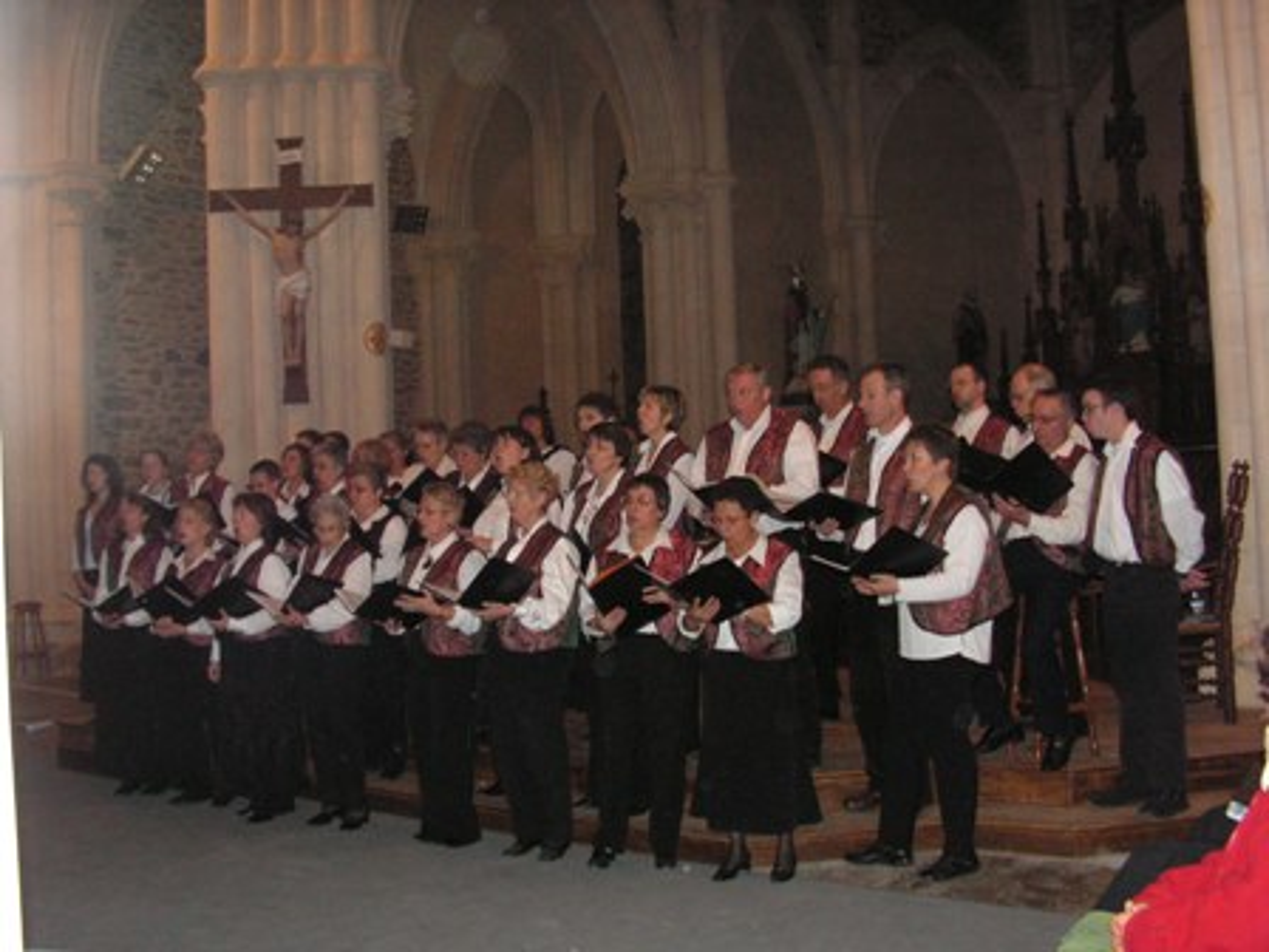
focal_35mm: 36
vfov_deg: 39.7
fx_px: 1320
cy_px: 476
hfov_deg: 51.4
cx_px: 634
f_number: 3.2
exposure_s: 1/40
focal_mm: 6
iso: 160
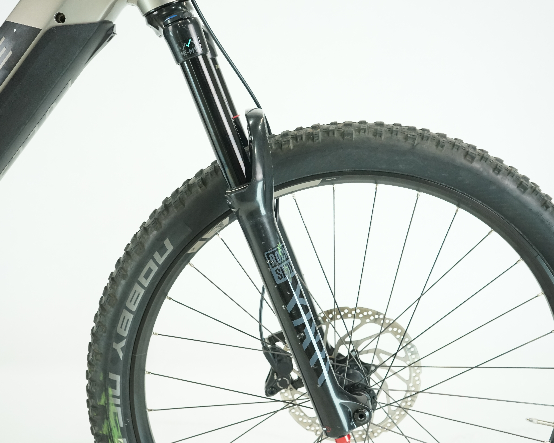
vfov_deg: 35.7
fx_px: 689
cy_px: 223
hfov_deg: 43.8
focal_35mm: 42
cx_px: 265
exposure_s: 1/200
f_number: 5.6
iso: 2500
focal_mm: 37
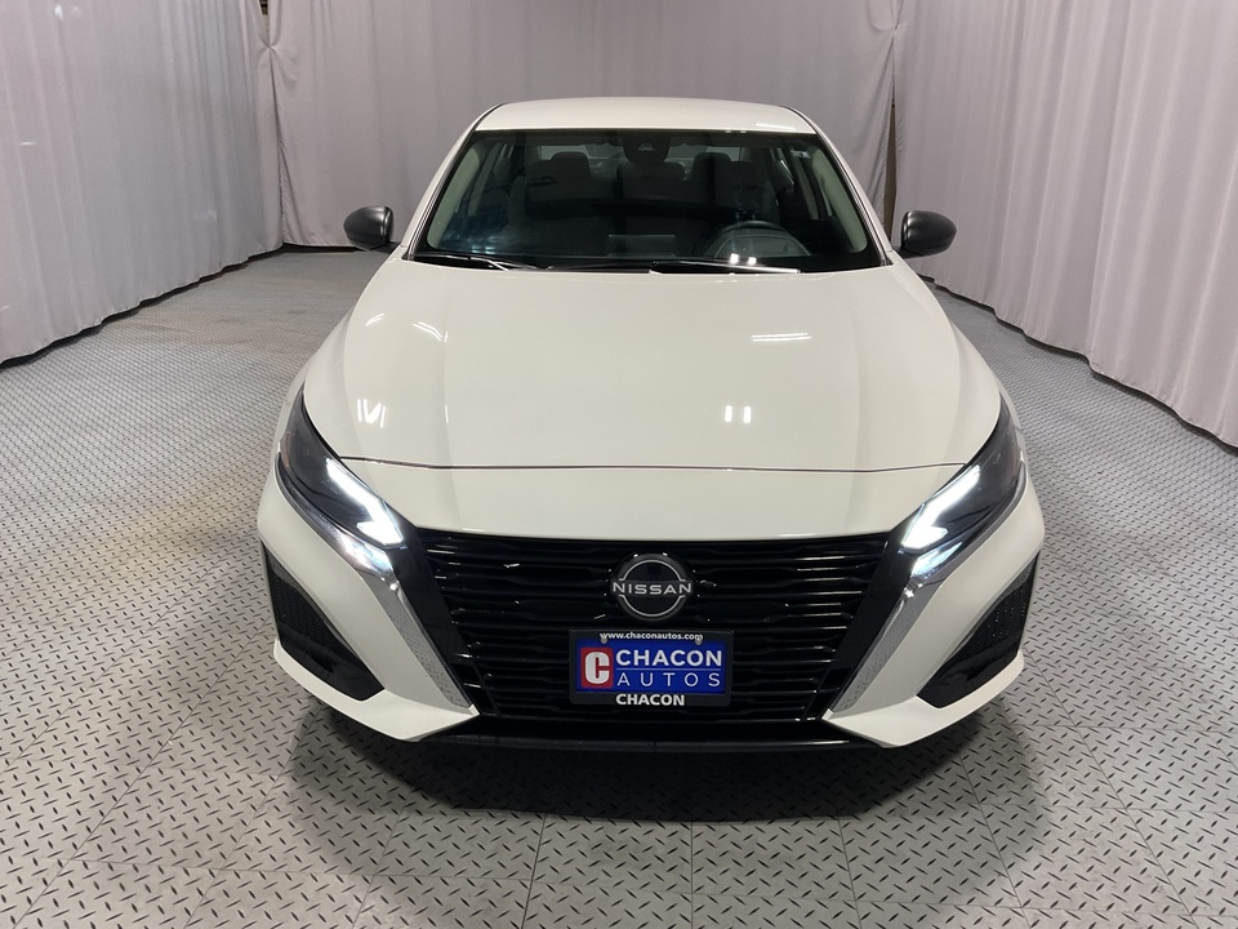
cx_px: 619
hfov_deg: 61.7
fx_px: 1037
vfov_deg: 48.2
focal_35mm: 29
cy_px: 464
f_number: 1.8
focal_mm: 3
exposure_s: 1/100
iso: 40
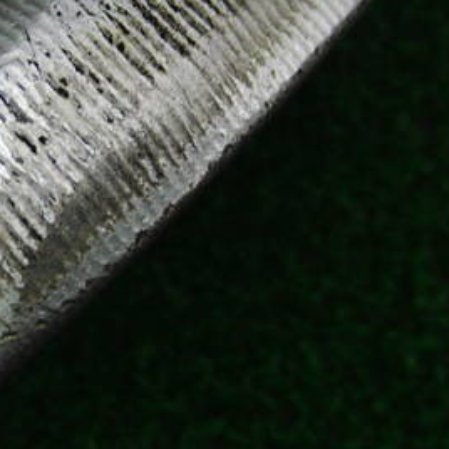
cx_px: 35
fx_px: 1145
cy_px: 157
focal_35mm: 78
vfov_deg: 22.1
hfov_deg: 21.6
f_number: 3.6
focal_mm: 6.42
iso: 250
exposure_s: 1/80
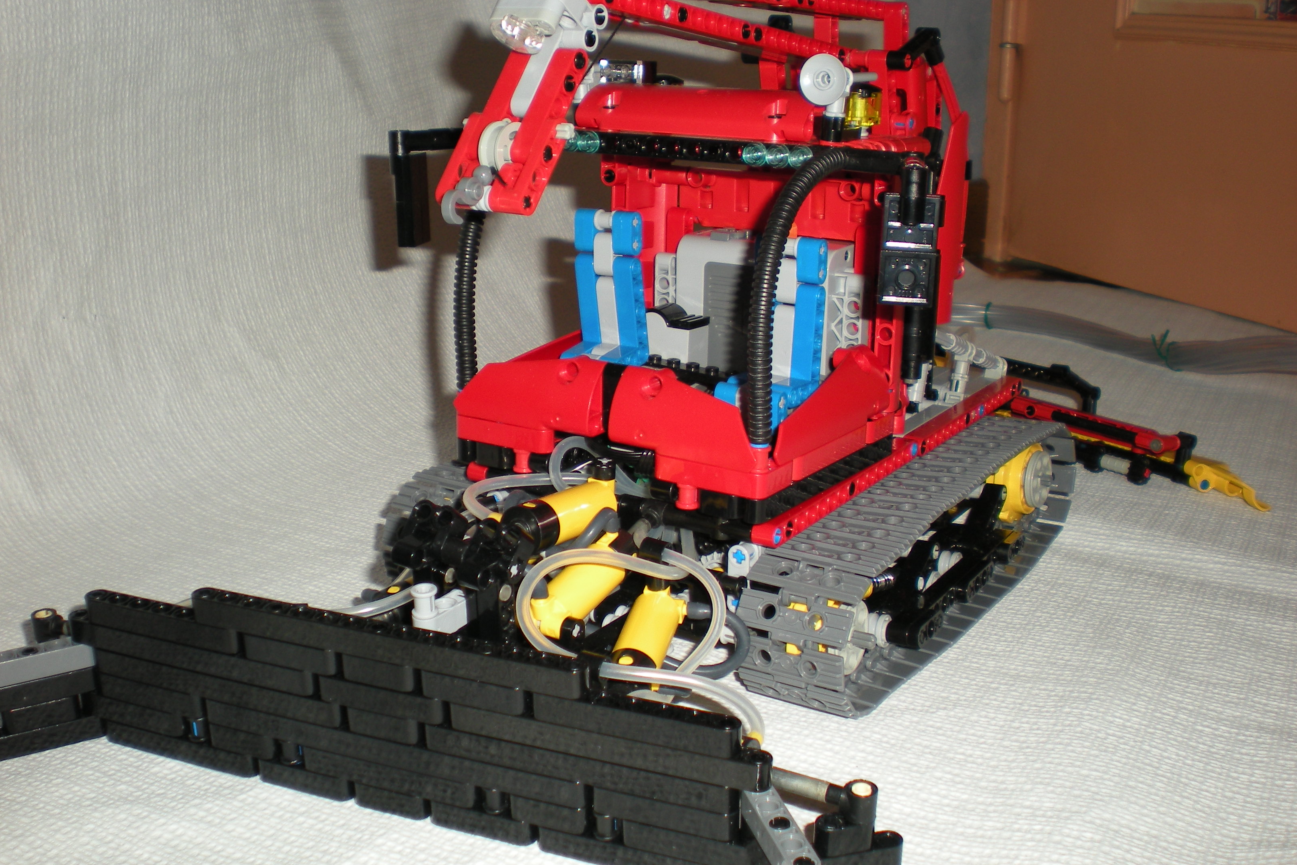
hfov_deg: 48.5
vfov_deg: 33.4
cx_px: 648
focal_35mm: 40
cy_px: 421
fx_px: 1441
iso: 64
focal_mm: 6.3
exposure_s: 1/60
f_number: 3.1
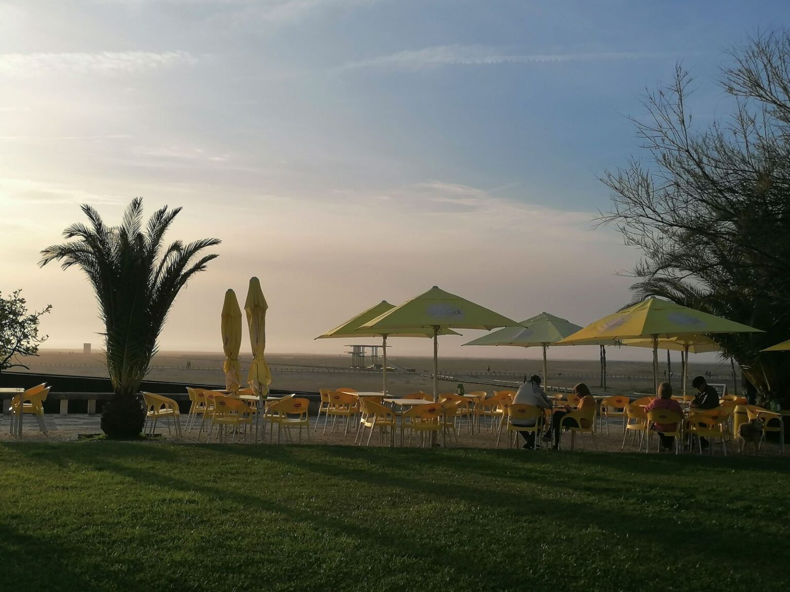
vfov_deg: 35.1
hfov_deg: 45.8
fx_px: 936
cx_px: 395
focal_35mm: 41
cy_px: 296
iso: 50
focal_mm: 4.75
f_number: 1.8
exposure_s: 1/1595
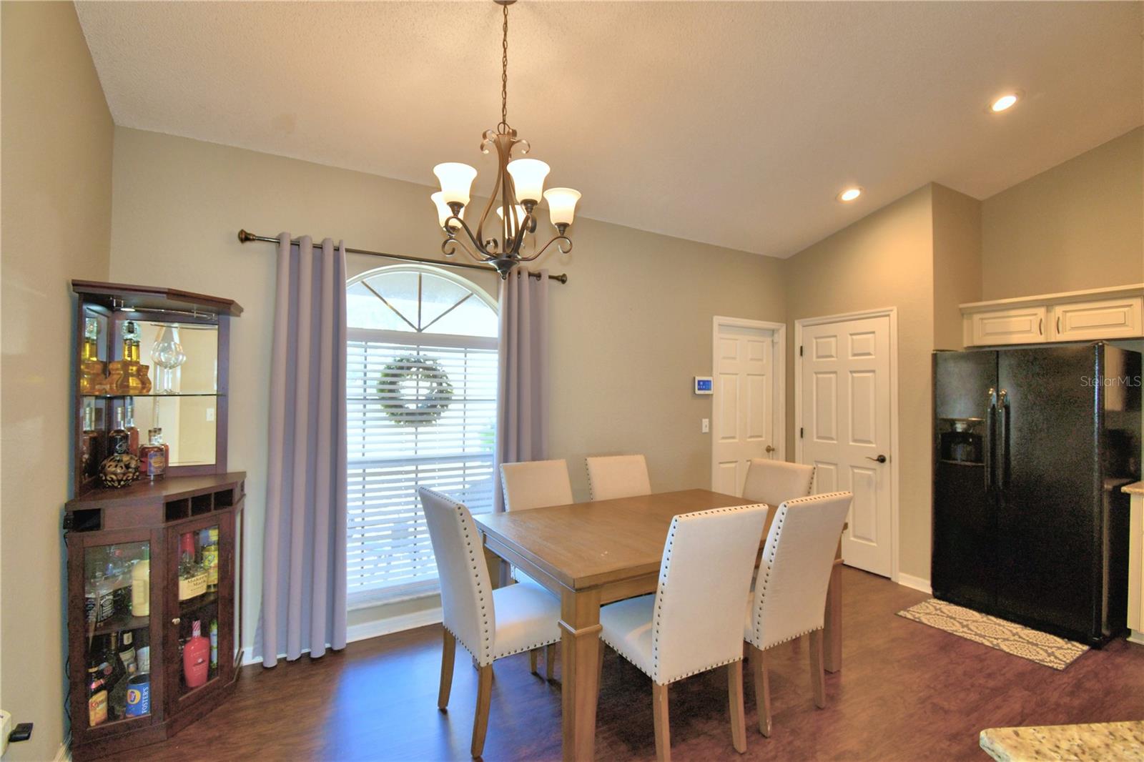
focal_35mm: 15
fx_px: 477
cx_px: 572
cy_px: 381
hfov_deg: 100.4
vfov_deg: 77.3
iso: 200
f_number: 4.5
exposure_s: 1/30
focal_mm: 10
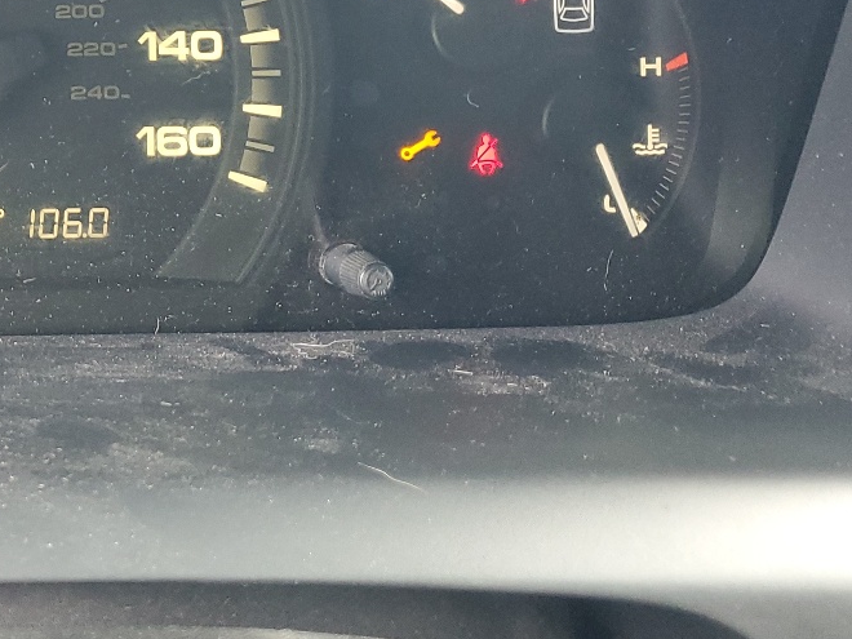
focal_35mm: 63
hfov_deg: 27.9
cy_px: 32
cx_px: -94
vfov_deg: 22.6
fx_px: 1551
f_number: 1.5
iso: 118
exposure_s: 1/60.2
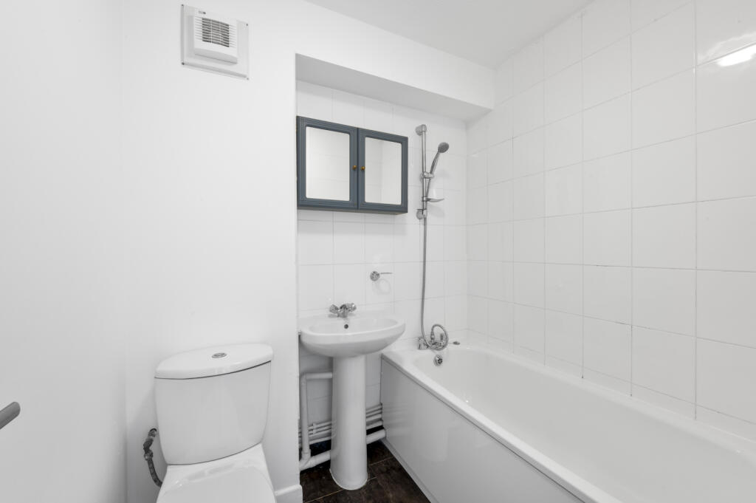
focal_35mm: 14
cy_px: 252
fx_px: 294
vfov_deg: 81.1
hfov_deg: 104.3
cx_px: 378
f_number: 16
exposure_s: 2
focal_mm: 14
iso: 200
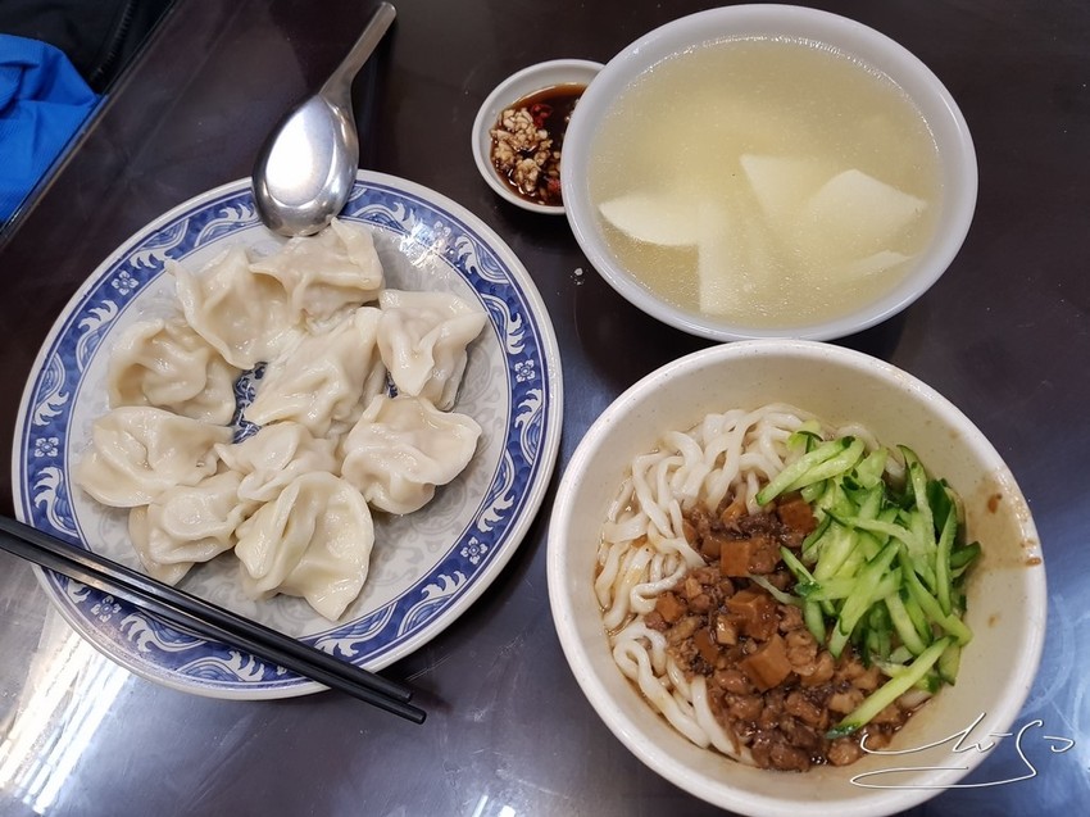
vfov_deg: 53.0
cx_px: 545
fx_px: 818
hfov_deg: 67.3
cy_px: 408
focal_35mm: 26
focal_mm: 4.2
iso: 200
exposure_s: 1/60
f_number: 1.7
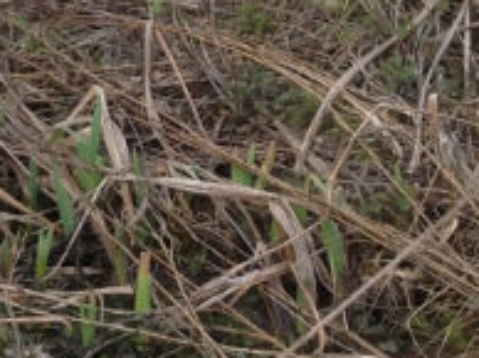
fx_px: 2446
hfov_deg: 10.2
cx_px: -541
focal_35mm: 177
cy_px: -32
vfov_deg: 8.3
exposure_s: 1/231
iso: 50
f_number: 2.4
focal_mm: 4.28
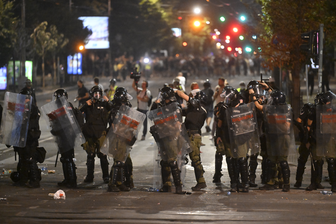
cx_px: 168
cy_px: 112
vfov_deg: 6.9
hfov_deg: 10.3
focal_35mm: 200
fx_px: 1867
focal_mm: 200
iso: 10000
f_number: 2.8
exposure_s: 1/200
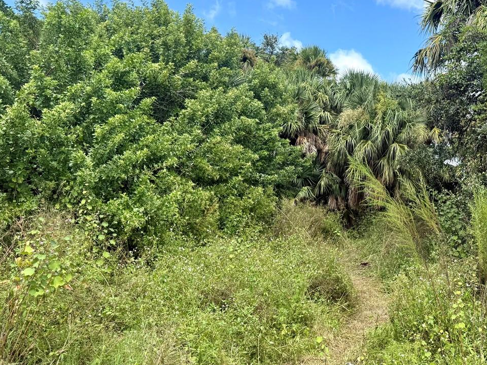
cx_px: 353
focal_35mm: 40
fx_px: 563
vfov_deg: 35.9
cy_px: 205
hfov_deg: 45.5
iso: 100
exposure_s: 1/2169
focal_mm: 6.76
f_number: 1.78
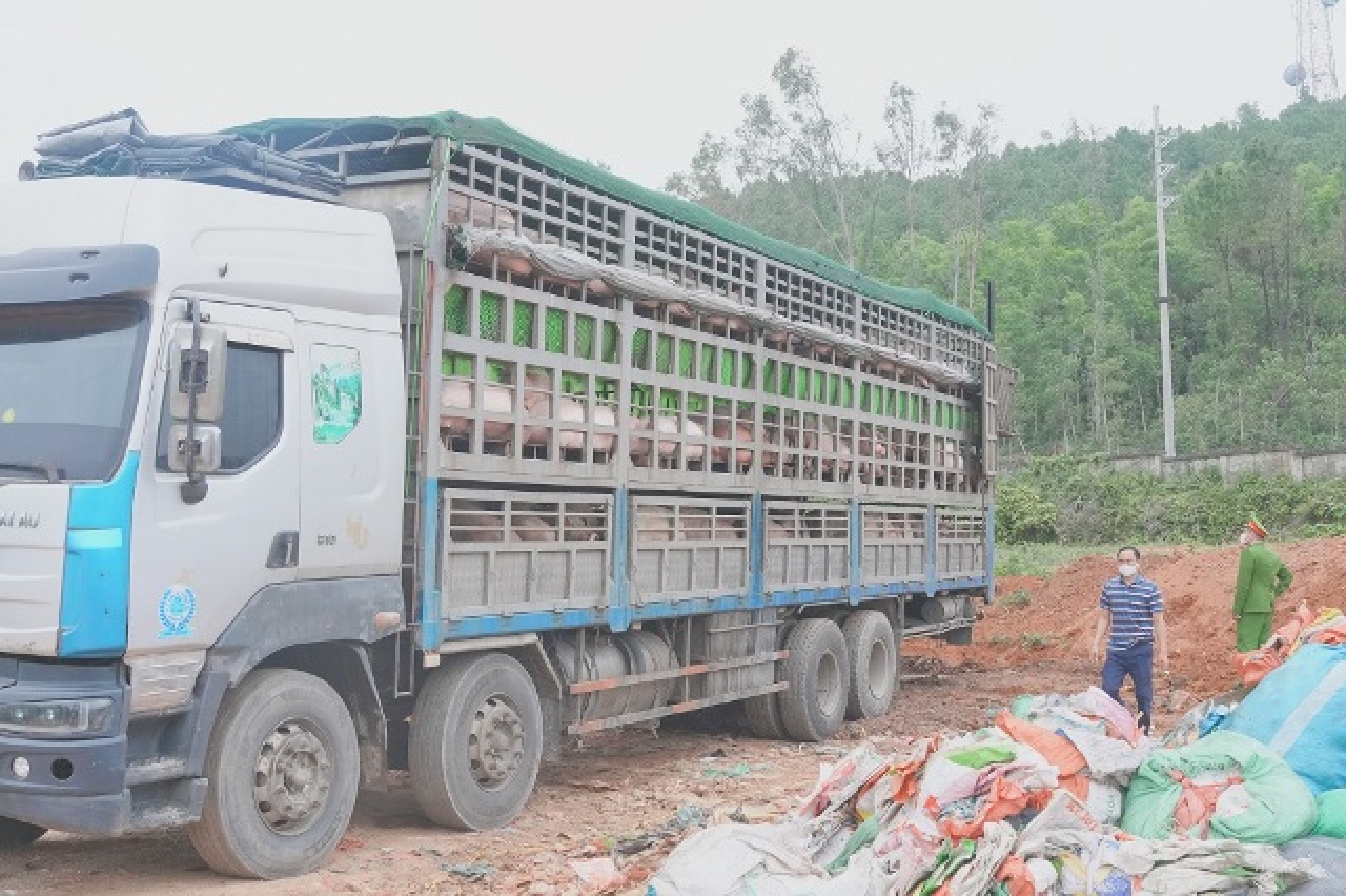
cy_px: 448
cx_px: 673
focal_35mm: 40
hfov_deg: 48.5
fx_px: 1495
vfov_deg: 33.4
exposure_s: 1/80
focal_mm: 27
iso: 1600
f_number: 7.1
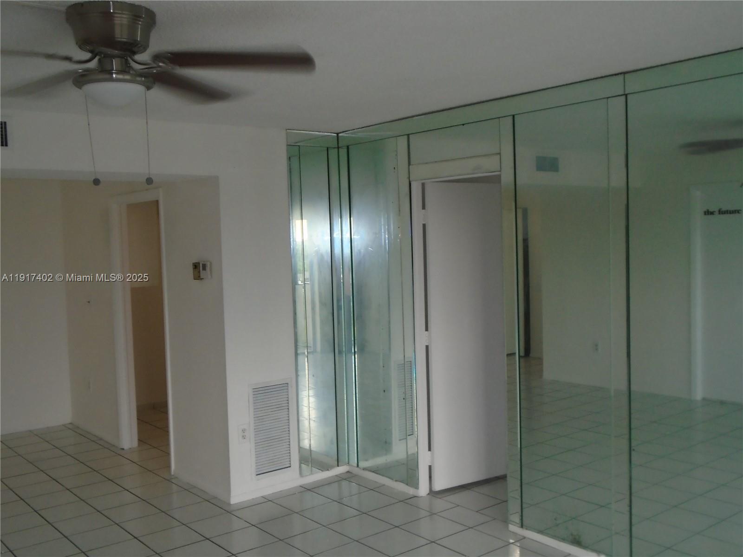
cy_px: 278
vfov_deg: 39.7
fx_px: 773
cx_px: 372
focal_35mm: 36
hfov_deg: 51.4
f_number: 3.8
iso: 200
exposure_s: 1/40
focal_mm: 6.4
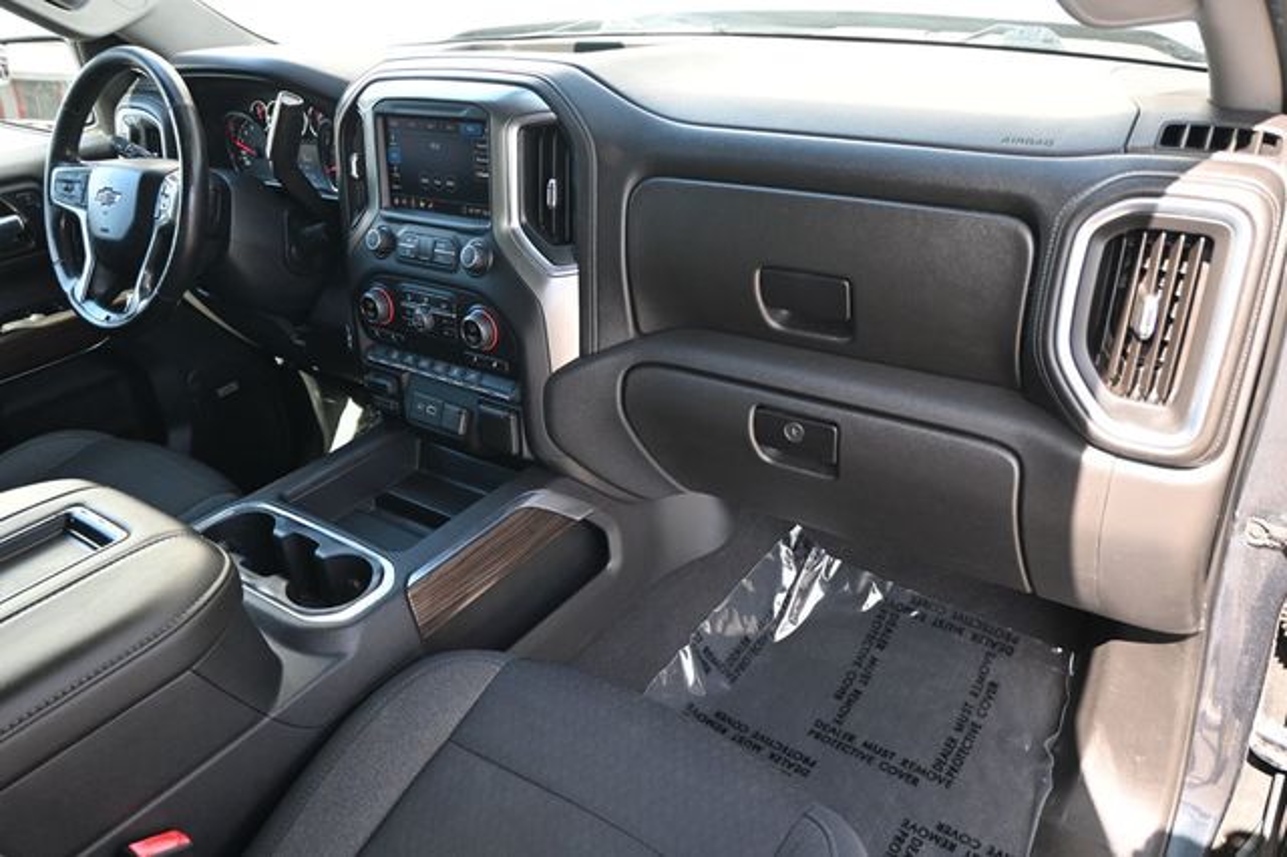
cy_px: 428
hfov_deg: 68.9
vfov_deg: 49.1
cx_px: 644
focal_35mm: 26
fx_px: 938
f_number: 3.5
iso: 450
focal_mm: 17.5
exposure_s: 1/125
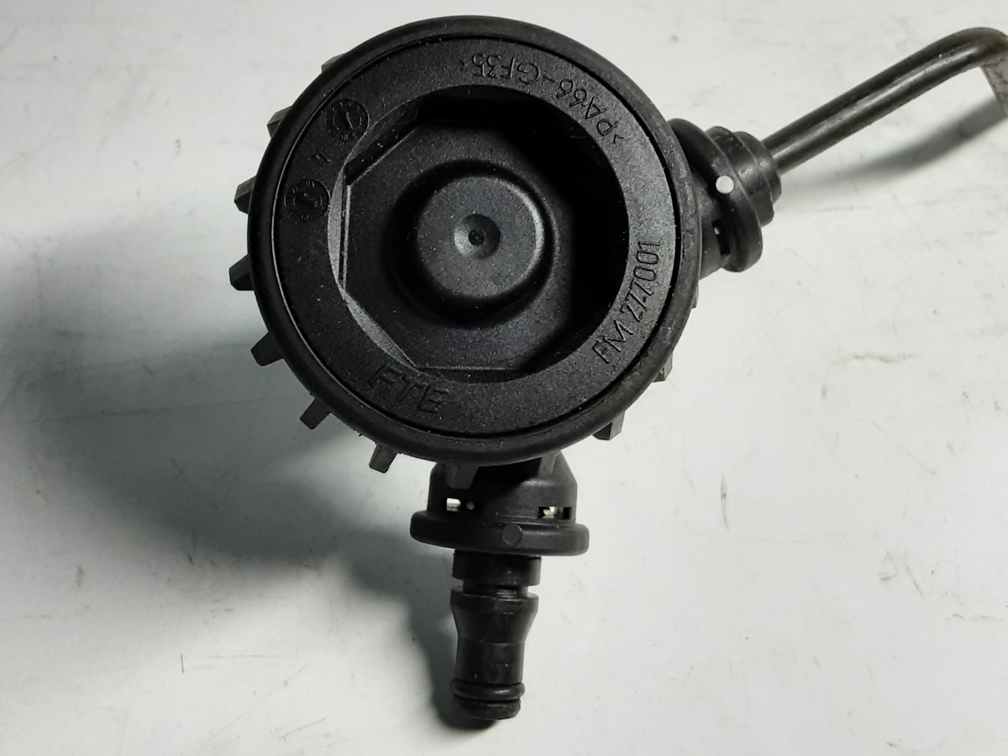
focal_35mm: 41
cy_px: 237
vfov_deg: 34.7
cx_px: 481
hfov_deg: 45.8
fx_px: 1194
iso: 80
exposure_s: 1/50
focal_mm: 2.91
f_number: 1.9
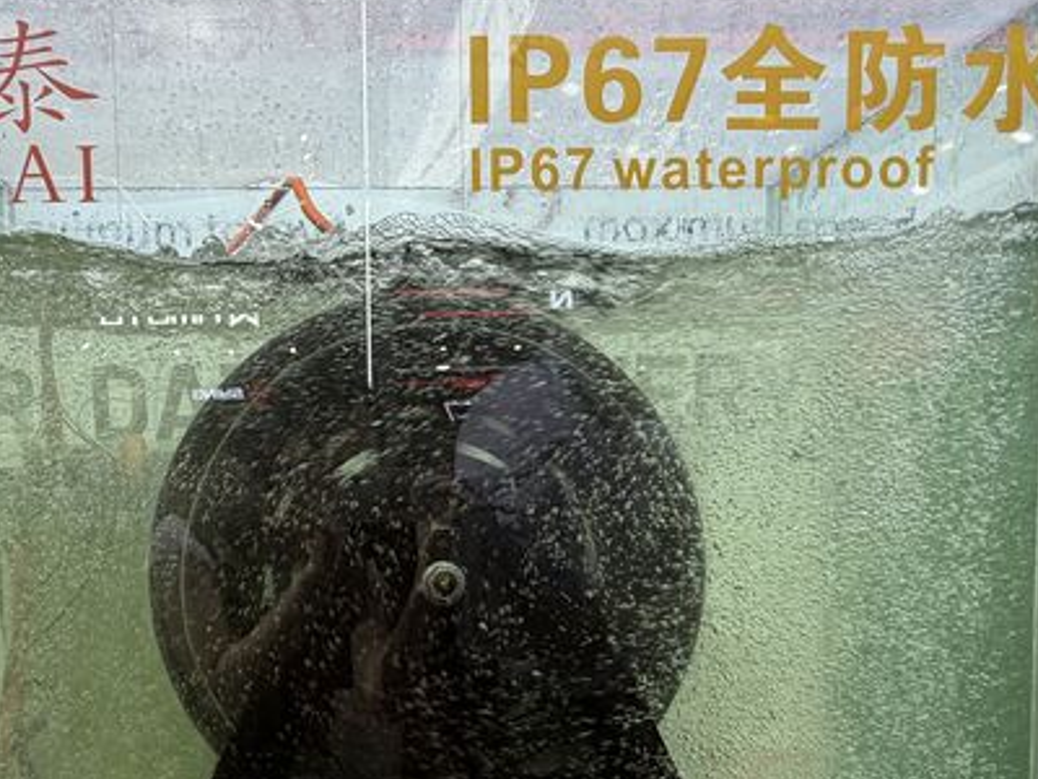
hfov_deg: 62.5
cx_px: 384
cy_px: 535
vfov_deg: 48.7
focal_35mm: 28
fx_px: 840
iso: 80
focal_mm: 2.22
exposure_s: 1/100
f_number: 2.2
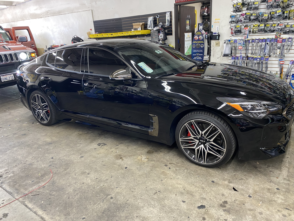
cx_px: 147
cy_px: 110
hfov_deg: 67.3
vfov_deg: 53.1
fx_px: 221
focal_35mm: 26
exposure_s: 1/60
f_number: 1.8
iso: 200
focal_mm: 4.25
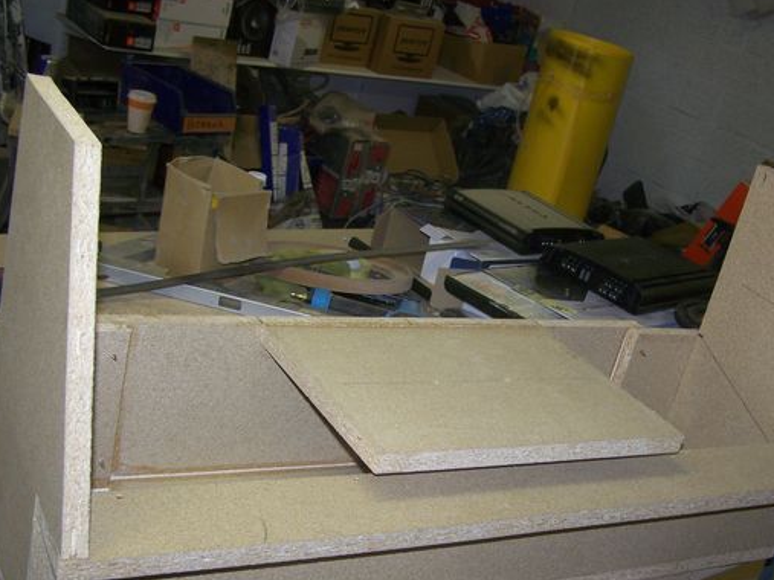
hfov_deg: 39.5
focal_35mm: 48
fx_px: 1073
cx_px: 456
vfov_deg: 30.1
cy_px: 362
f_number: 2.8
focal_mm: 6.3
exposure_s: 1/60
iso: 80
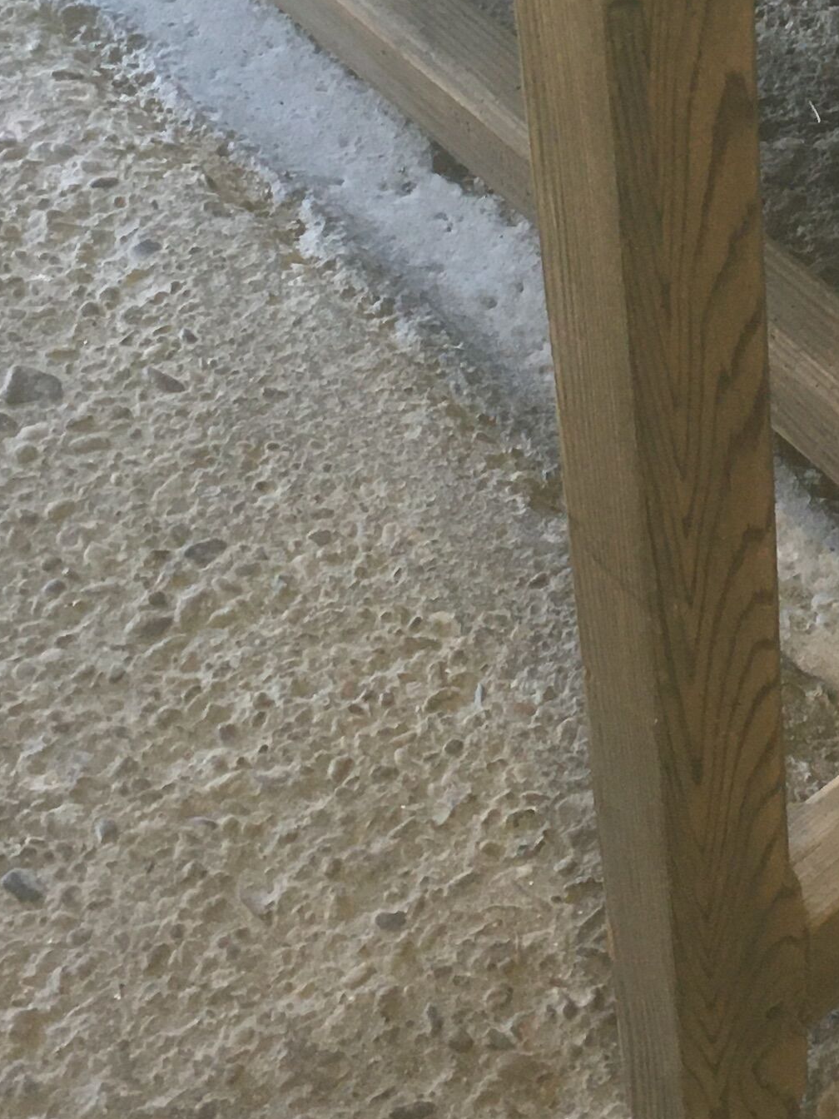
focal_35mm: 87
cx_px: 973
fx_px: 2812
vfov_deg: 21.7
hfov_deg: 16.4
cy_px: -10
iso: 125
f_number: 2.2
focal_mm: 4.15
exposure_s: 1/33
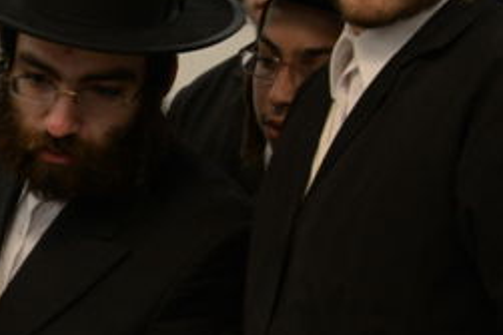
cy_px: 502
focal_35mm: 204
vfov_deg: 6.6
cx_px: -449
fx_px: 2848
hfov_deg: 9.5
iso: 1250
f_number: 5.6
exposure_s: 1/50
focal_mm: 50
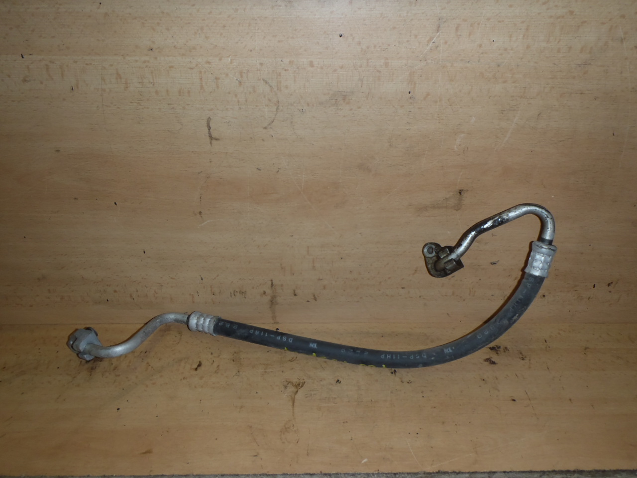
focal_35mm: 28
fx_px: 515
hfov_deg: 63.4
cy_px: 239
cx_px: 318
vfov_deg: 49.7
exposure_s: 1/30
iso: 100
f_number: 3.9
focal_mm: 5
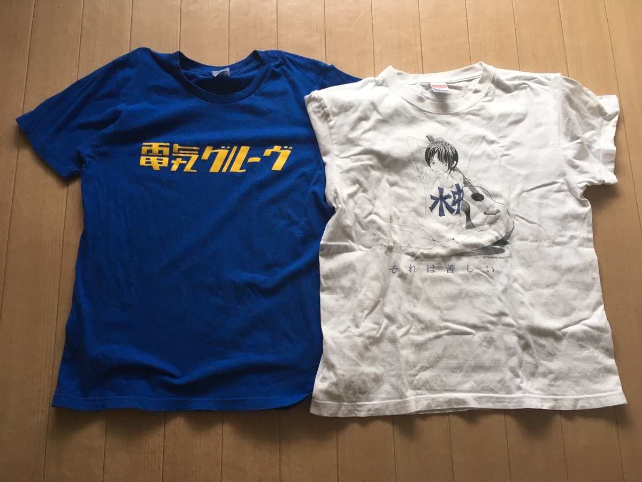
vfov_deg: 48.2
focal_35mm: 29
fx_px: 538
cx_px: 321
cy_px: 241
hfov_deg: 61.7
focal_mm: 4.15
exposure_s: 1/40
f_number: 2.2
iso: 25
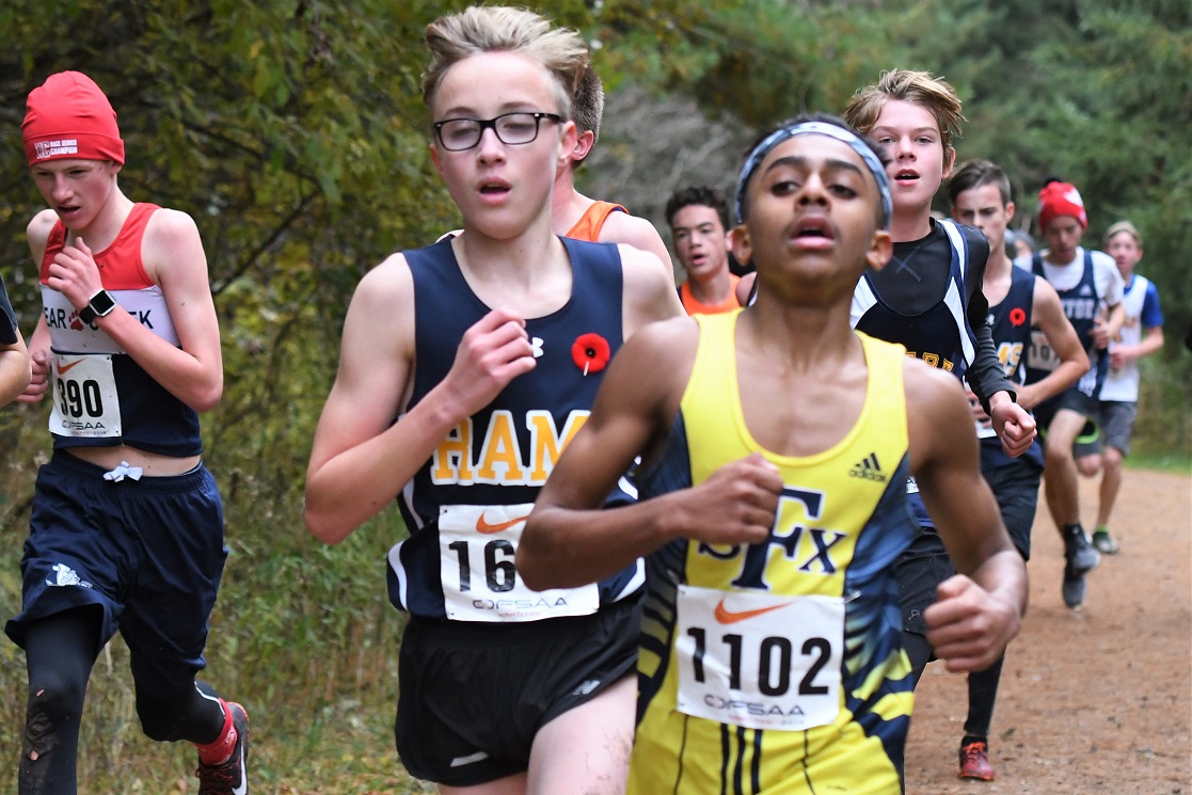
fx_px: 3477
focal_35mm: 105
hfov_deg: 19.5
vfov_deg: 13.0
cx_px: 596
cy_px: 398
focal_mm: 70
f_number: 4
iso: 1250
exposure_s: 1/1000
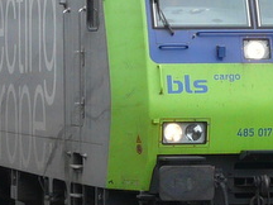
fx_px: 2263
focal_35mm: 287
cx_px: 110
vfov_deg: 5.2
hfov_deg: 6.9
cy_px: 15
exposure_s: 1/125
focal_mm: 10.2
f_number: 4
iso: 100
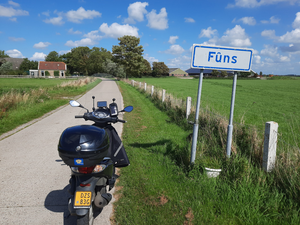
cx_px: 150
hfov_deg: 69.4
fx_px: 217
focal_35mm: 25
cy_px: 112
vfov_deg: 54.9
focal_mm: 4.6
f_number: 2
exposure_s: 1/1718
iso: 32
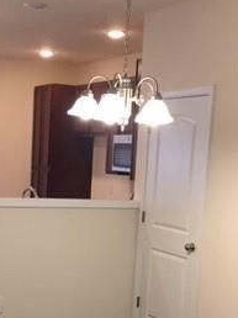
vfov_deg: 26.5
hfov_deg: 20.4
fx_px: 661
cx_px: 104
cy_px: 259
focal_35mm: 72
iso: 50
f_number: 2.2
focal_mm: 4.15
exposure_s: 1/30
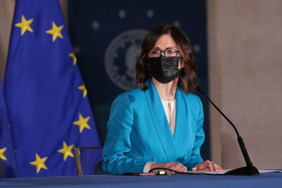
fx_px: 2796
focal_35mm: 357
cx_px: 141
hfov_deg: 5.8
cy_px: 94
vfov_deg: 3.9
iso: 6400
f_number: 7.1
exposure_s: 1/250
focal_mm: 238
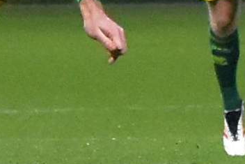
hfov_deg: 2.9
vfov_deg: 2.0
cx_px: -215
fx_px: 4786
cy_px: -86
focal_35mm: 703
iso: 4000
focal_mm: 86
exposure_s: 1/800
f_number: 2.8
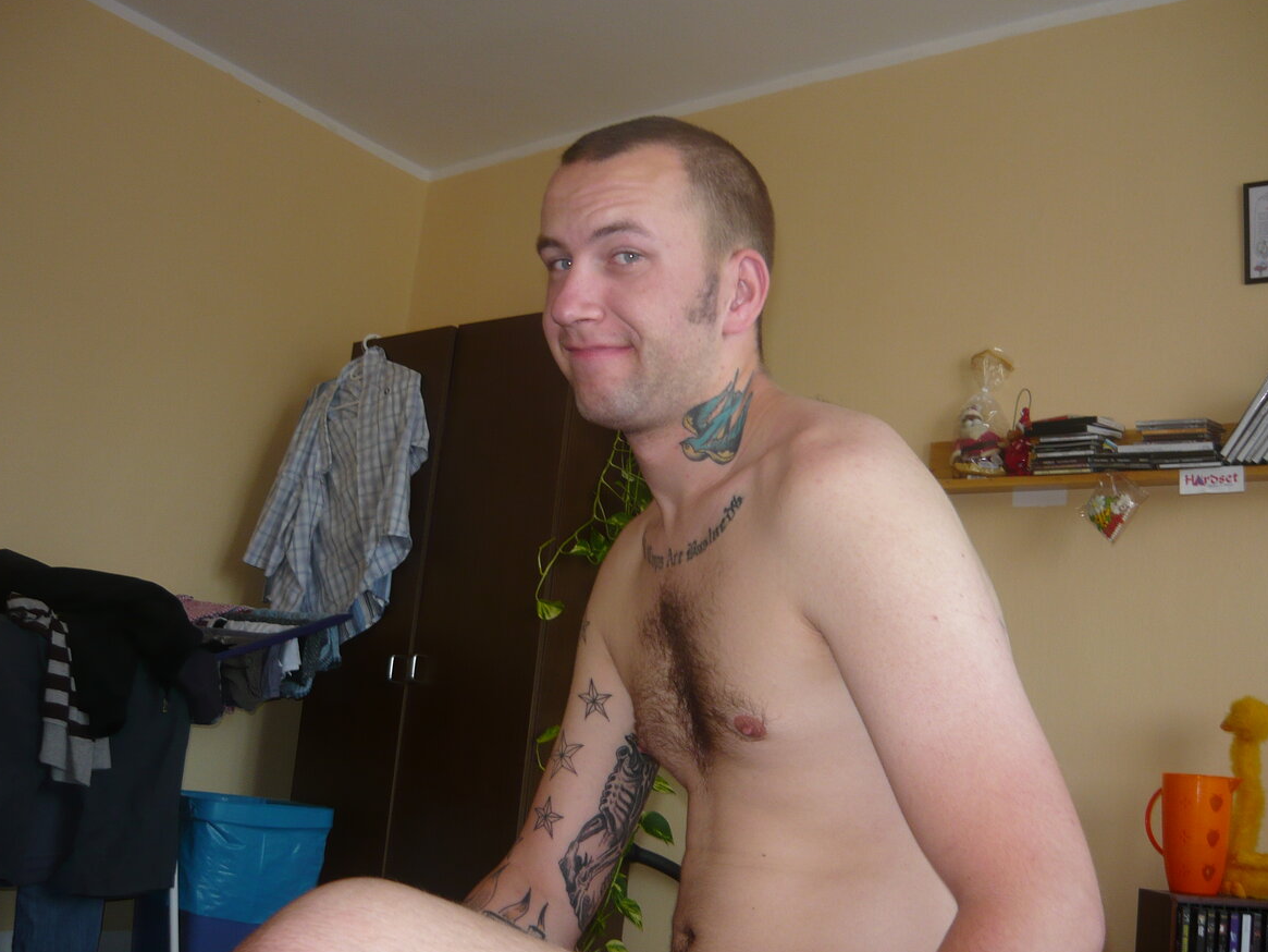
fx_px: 1246
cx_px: 620
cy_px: 465
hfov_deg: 53.9
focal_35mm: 34
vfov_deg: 41.8
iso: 100
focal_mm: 5.5
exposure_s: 1/30
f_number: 2.8
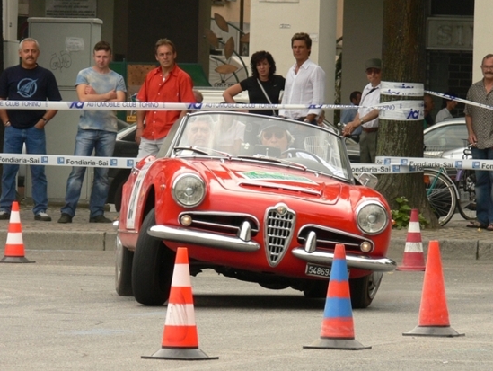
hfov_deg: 7.7
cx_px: 264
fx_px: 3678
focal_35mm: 258
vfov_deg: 5.8
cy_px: 186
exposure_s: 1/250
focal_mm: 49.9
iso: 100
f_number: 5.6
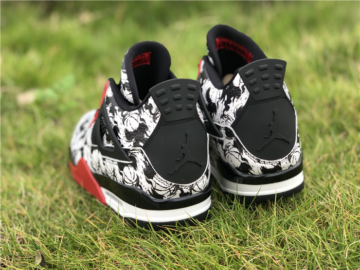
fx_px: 541
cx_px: 180
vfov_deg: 28.0
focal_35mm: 52
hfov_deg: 36.8
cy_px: 135
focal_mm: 6
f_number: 2.4
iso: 16
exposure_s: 1/100
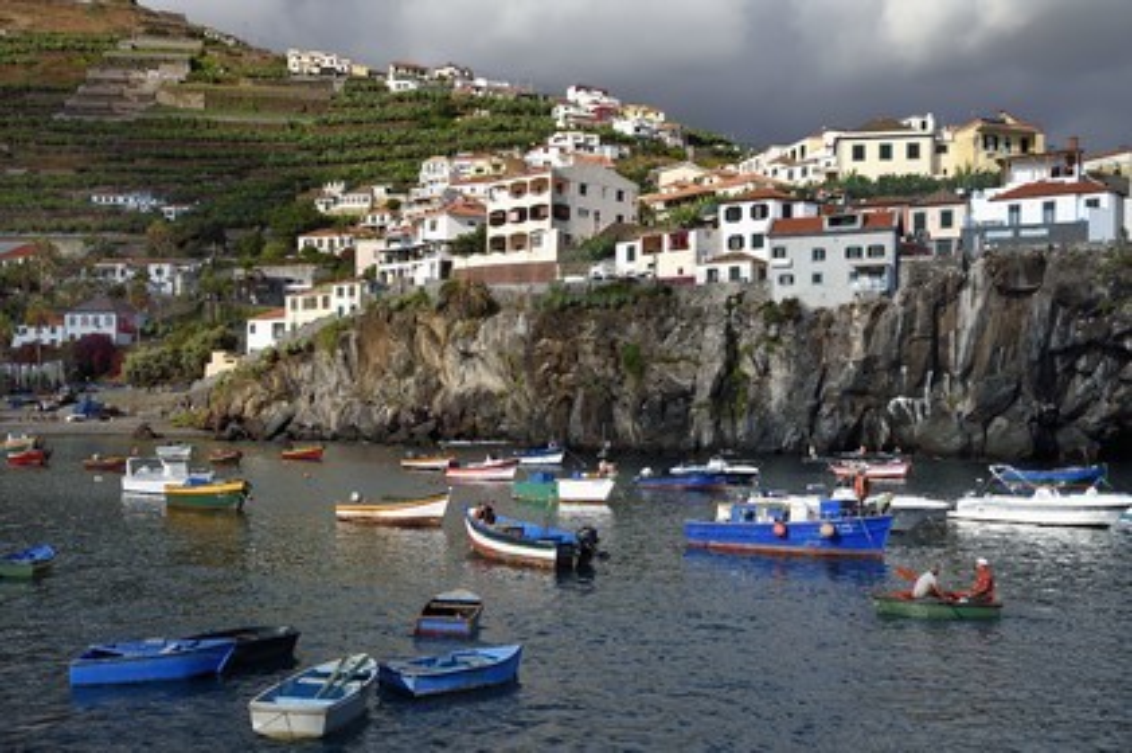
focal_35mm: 42
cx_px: 566
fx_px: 1320
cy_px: 376
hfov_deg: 46.4
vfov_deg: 31.8
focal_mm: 42
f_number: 9
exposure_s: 1/500
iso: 200
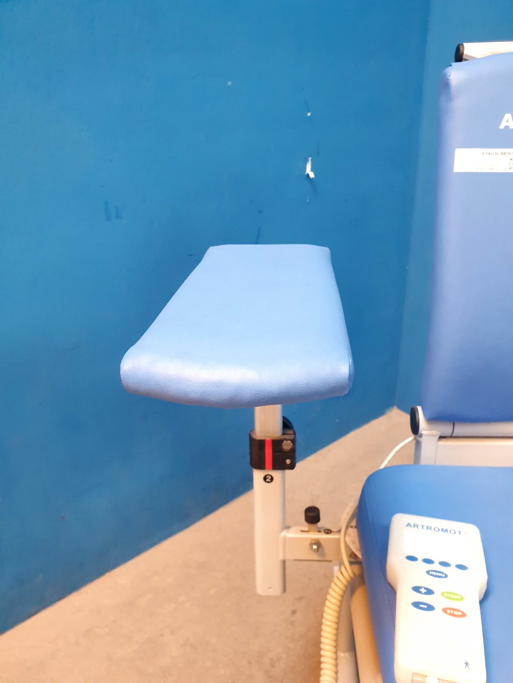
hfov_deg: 53.1
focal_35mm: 26
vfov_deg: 67.3
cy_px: 342
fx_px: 514
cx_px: 256
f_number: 2.4
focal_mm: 4.3
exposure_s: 1/50
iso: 640
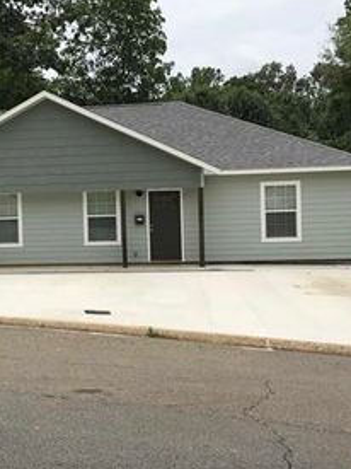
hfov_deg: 27.8
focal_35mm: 51
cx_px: 58
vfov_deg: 37.5
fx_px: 690
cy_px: 221
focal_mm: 3.99
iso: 20
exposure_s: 1/2817
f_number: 1.8
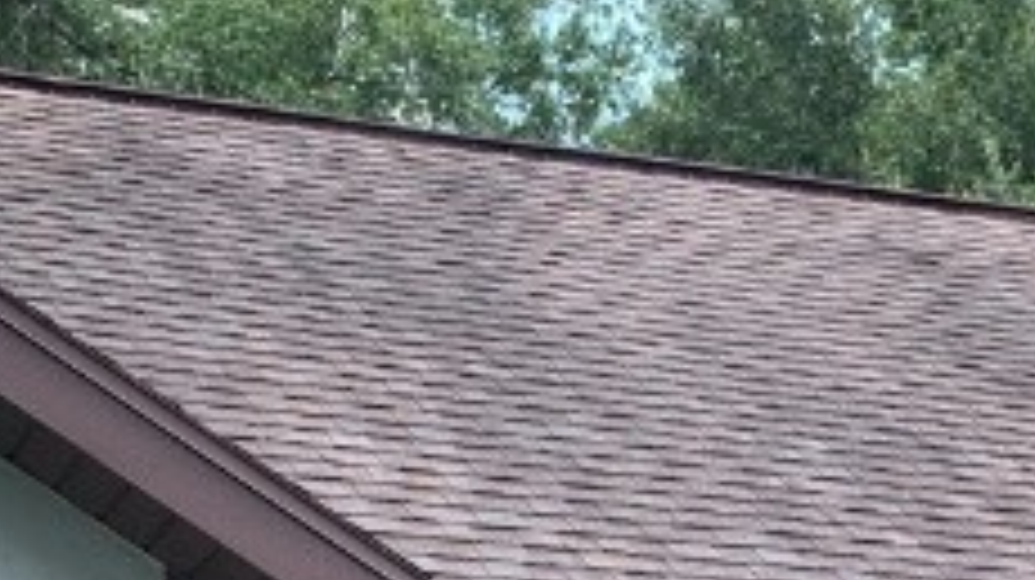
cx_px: 986
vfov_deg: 9.2
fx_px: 3456
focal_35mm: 126
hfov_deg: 16.7
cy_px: 998
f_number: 1.8
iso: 25
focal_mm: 4.25
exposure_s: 1/412
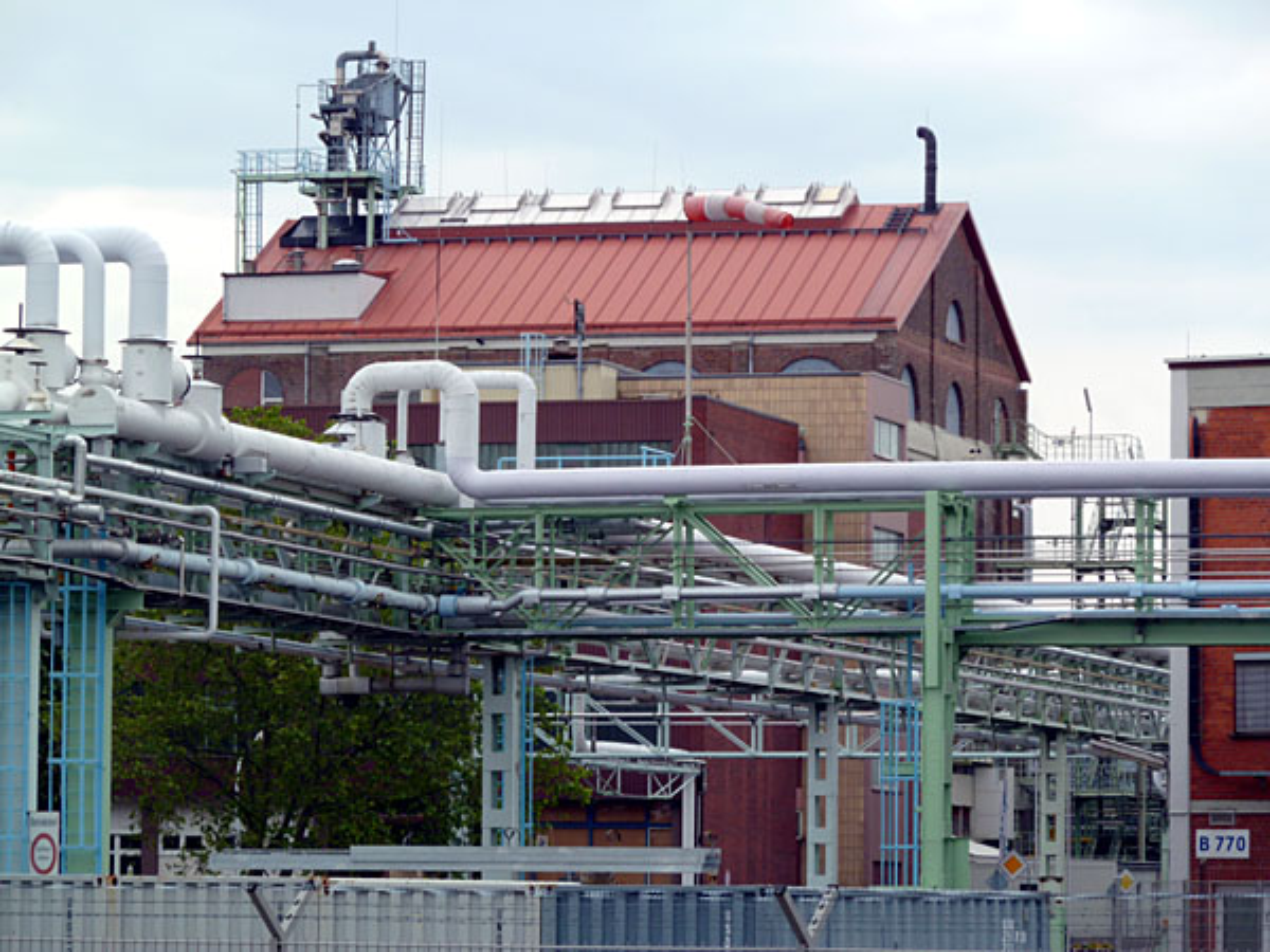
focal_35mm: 169
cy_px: 476
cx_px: 635
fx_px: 6200
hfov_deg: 11.7
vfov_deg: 8.8
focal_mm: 27.8
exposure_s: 1/80
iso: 80
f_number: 4.5
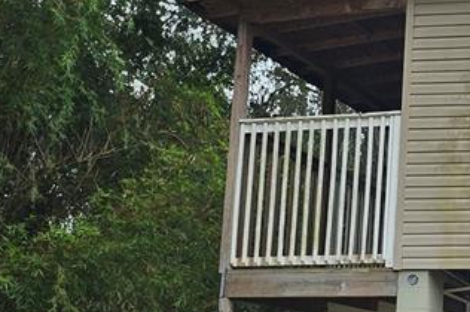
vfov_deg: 16.6
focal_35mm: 81
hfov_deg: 21.8
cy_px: 282
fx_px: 1056
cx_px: 659
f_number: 1.8
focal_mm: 5
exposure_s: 1/1967
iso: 50
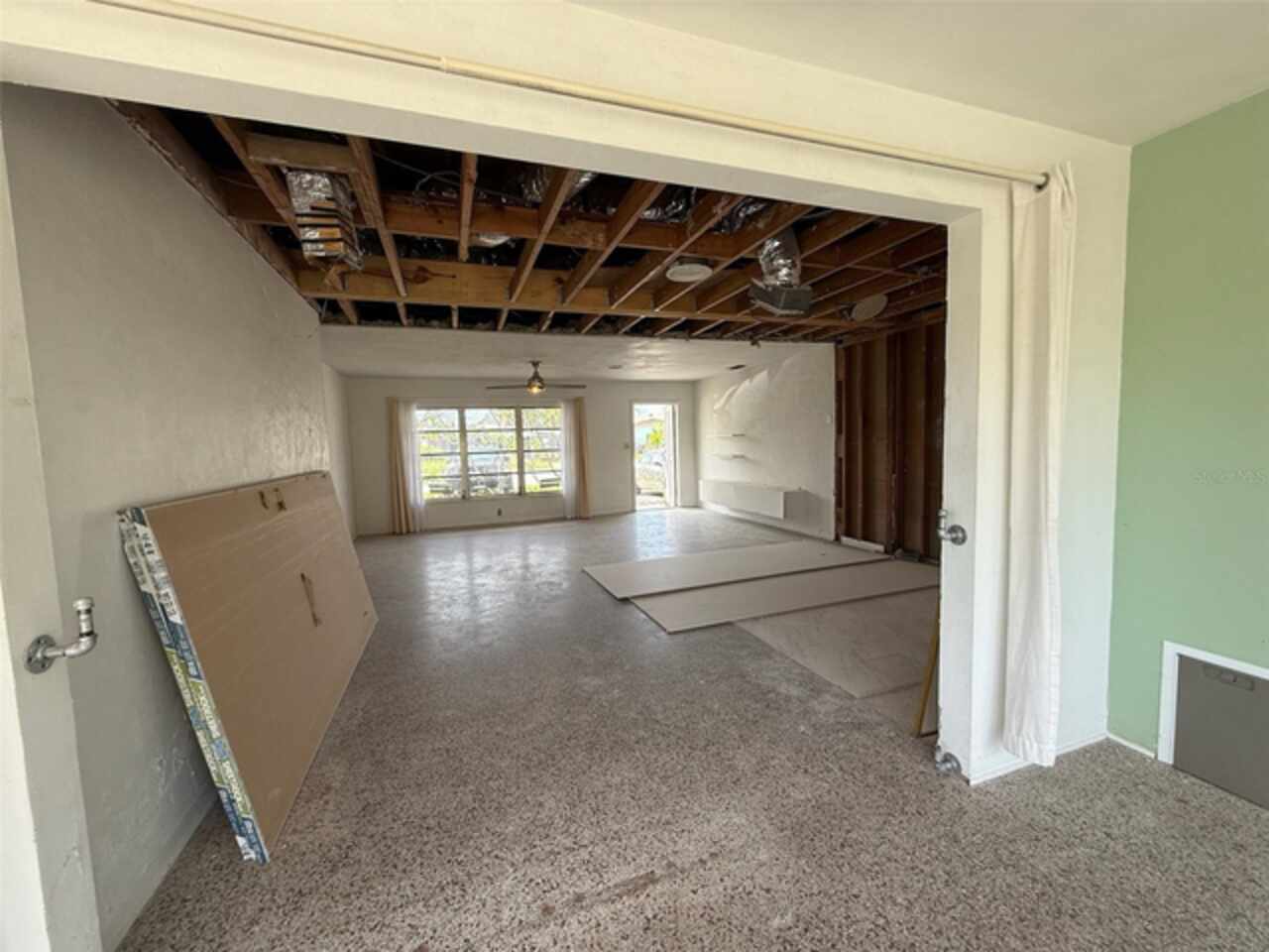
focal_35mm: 14
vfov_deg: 85.7
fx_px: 513
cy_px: 476
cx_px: 634
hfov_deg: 102.1
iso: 64
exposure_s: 1/121
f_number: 2.2
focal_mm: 2.22
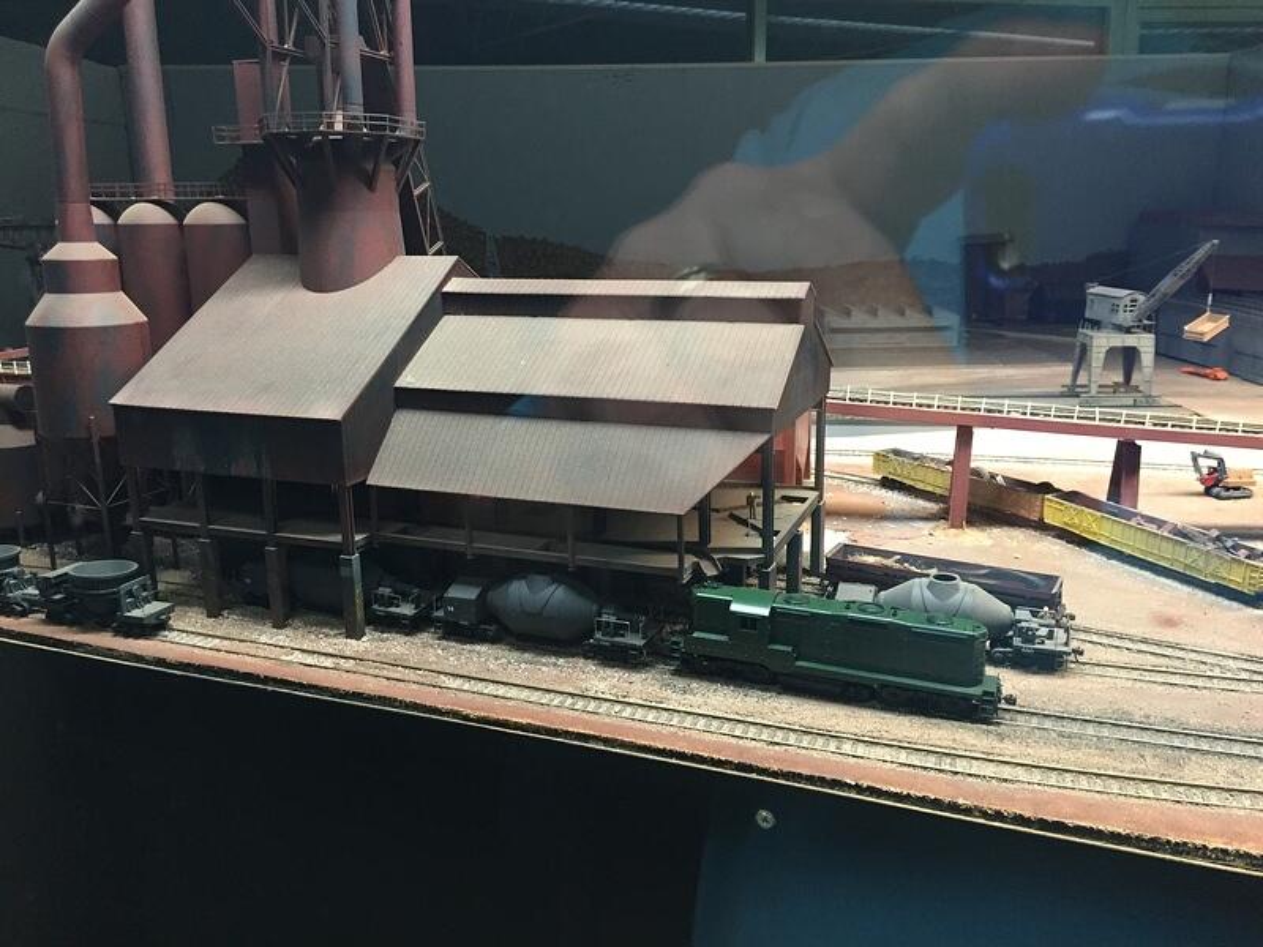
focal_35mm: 29
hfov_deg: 61.7
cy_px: 474
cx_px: 632
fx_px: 1058
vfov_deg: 48.2
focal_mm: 4.15
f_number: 2.2
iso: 200
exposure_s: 1/33
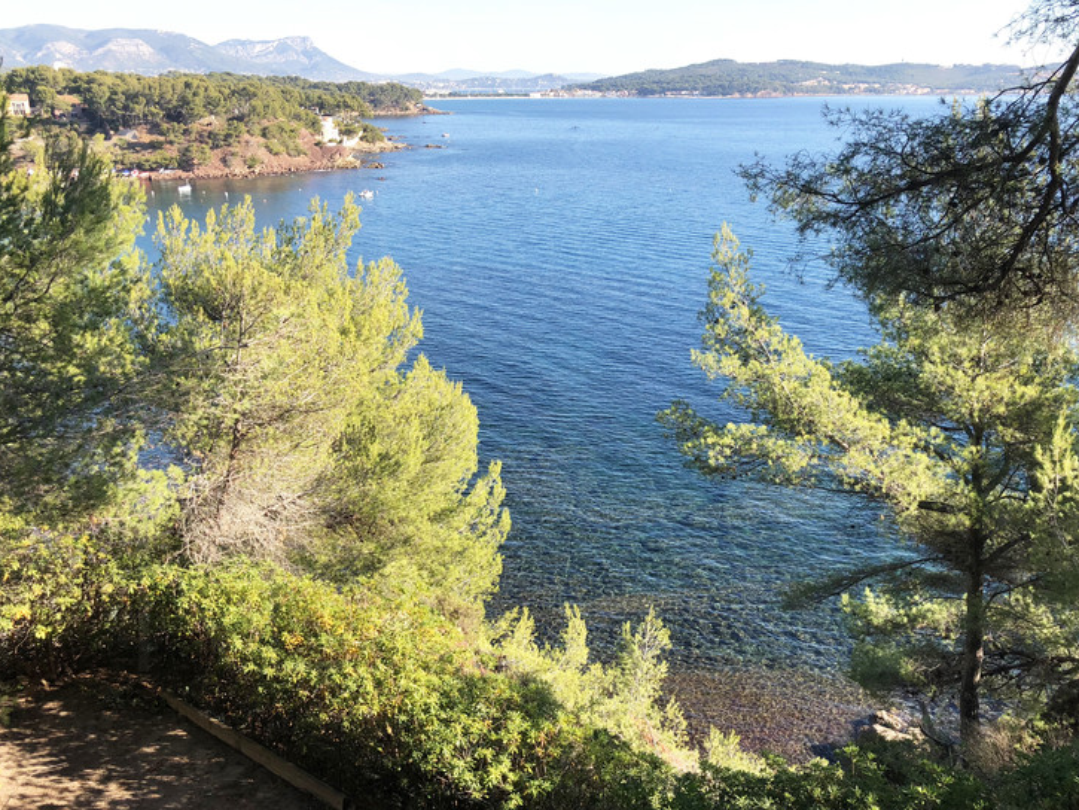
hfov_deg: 56.7
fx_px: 998
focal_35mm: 32
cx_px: 580
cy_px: 423
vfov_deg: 44.2
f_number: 1.8
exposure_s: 1/552
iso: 20
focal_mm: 3.99
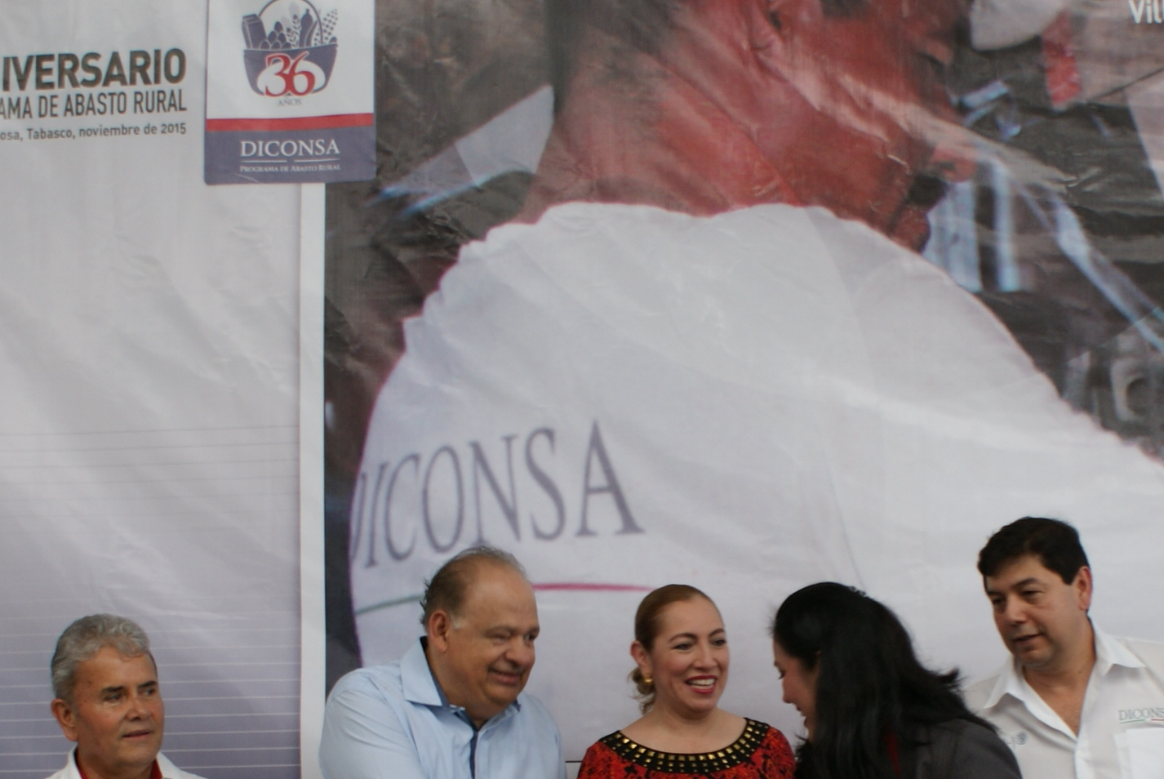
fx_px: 2169
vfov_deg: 19.9
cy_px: 719
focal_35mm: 67
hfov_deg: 28.6
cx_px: 1096
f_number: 4
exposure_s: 1/40
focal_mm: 22
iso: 125
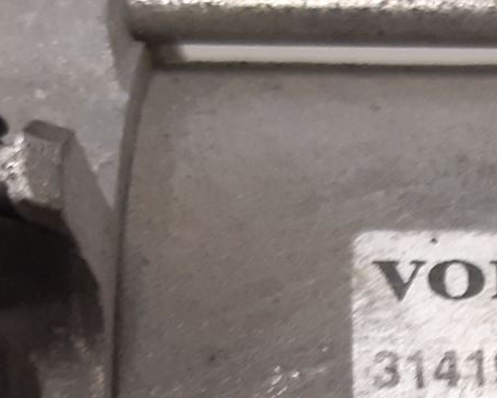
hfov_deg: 15.7
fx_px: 1706
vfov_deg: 13.0
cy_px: 442
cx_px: 671
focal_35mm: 116
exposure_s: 1/50
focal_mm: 3.93
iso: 125
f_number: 1.7
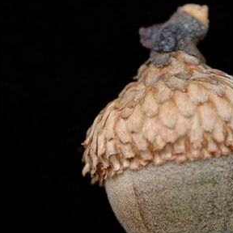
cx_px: 165
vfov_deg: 9.6
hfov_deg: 9.7
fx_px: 1378
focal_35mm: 181
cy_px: 201
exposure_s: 1/30
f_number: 5
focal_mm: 40
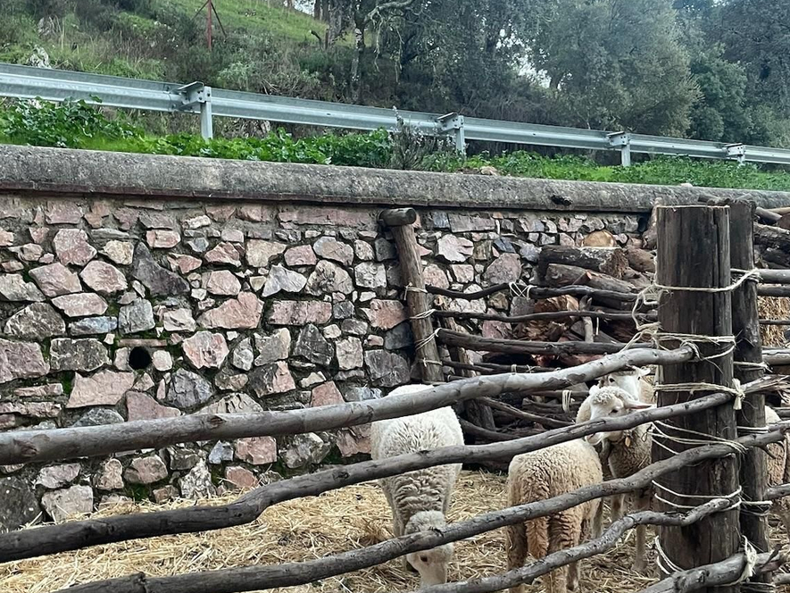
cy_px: 343
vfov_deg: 30.8
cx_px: 401
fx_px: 1073
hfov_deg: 40.4
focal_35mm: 47
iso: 320
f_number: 1.6
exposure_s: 1/60
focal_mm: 4.2
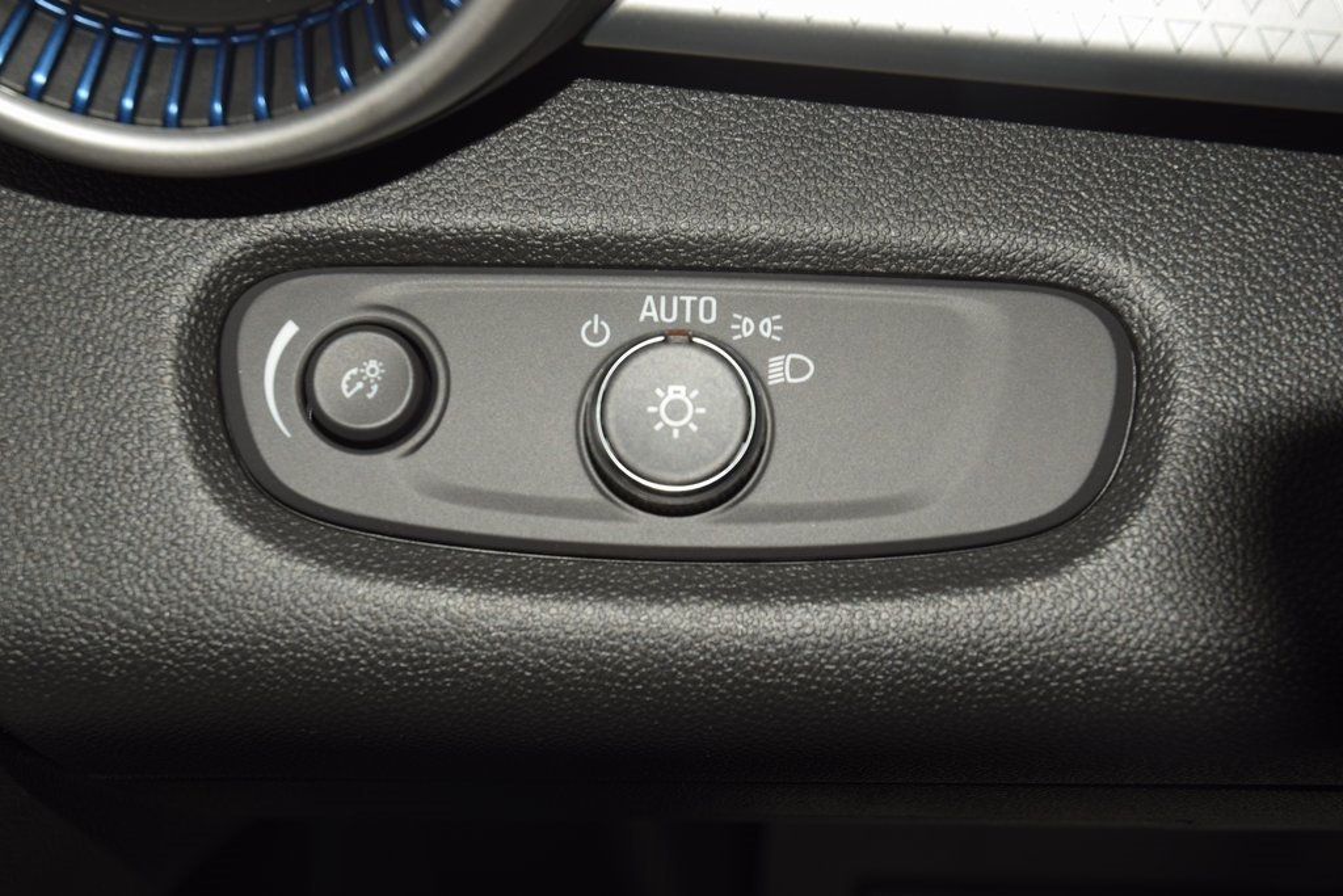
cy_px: 448
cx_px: 672
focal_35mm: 66
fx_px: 2462
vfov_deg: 20.6
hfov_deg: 30.5
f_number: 8
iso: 100
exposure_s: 1/60
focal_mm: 44
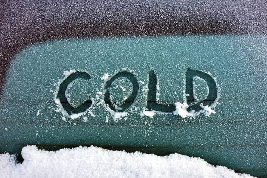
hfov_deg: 65.5
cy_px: 89
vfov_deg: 46.4
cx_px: 134
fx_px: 208
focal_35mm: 28
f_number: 5.6
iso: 125
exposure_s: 1/160
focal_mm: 10.4
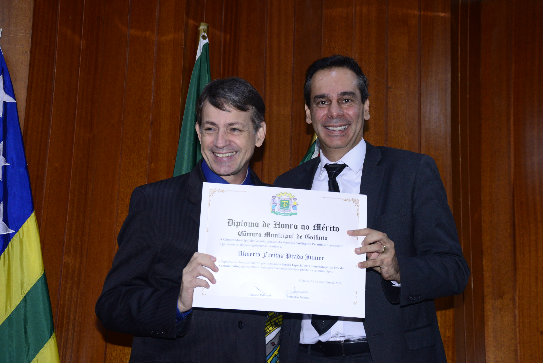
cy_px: 182
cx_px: 272
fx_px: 981
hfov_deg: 30.9
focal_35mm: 65
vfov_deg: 20.9
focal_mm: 65
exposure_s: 1/125
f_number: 7.1
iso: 2500
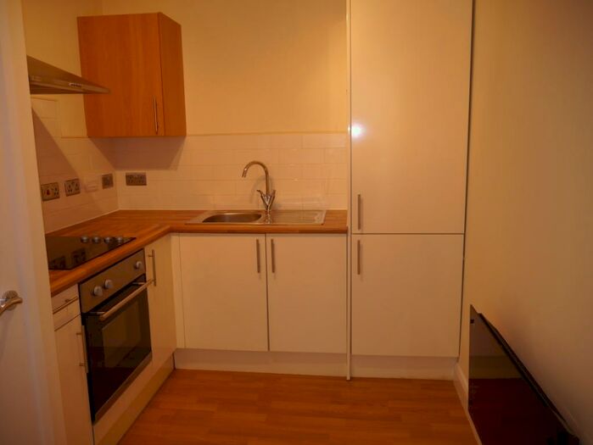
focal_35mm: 28
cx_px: 296
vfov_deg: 49.8
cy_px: 222
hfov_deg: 63.4
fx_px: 480
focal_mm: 14
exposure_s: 1/40
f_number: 3.5
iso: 200
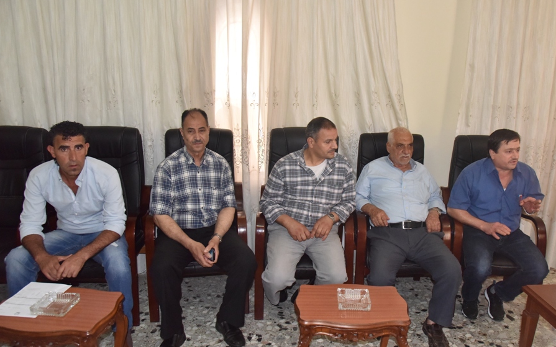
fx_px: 424
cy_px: 185
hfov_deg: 66.3
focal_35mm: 28
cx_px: 309
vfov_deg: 44.5
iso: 2500
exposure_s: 1/200
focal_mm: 24
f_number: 6.3
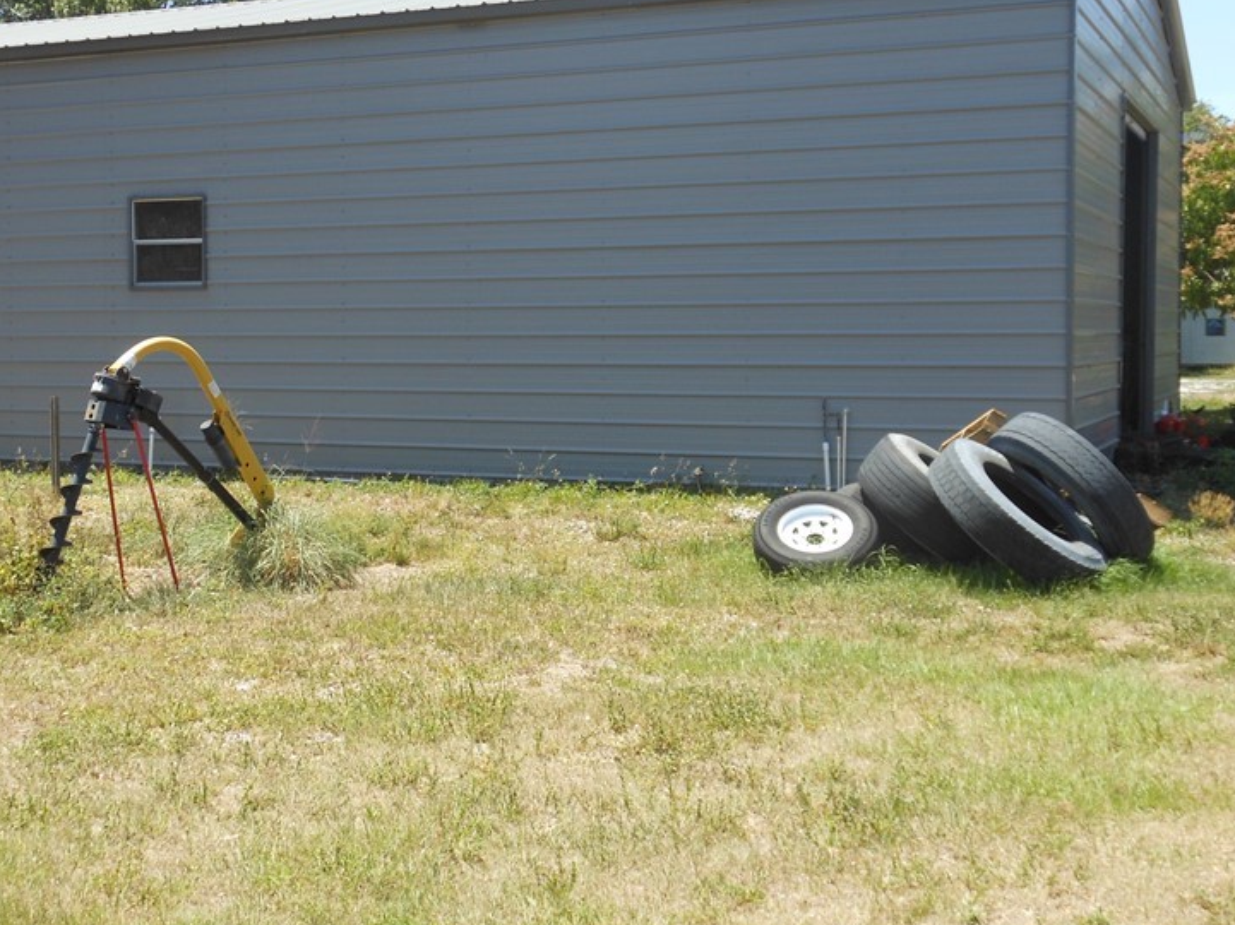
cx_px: 476
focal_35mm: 54
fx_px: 1926
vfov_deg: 26.9
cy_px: 341
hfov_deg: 35.4
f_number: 3.6
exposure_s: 1/400
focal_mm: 6.8
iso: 80
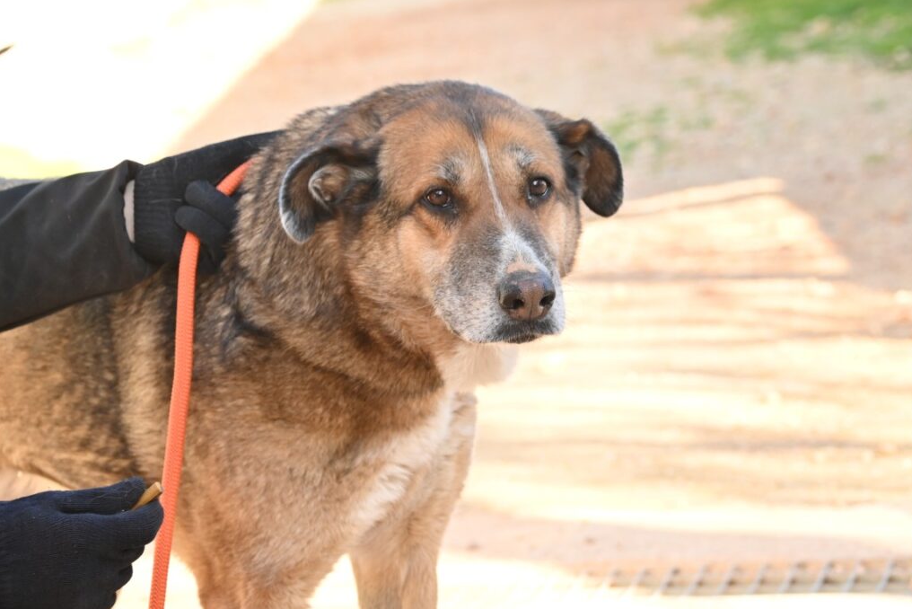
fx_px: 3294
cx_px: 459
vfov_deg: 10.6
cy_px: 305
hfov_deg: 15.8
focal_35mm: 130
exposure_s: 1/200
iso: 720
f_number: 6.3
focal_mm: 86
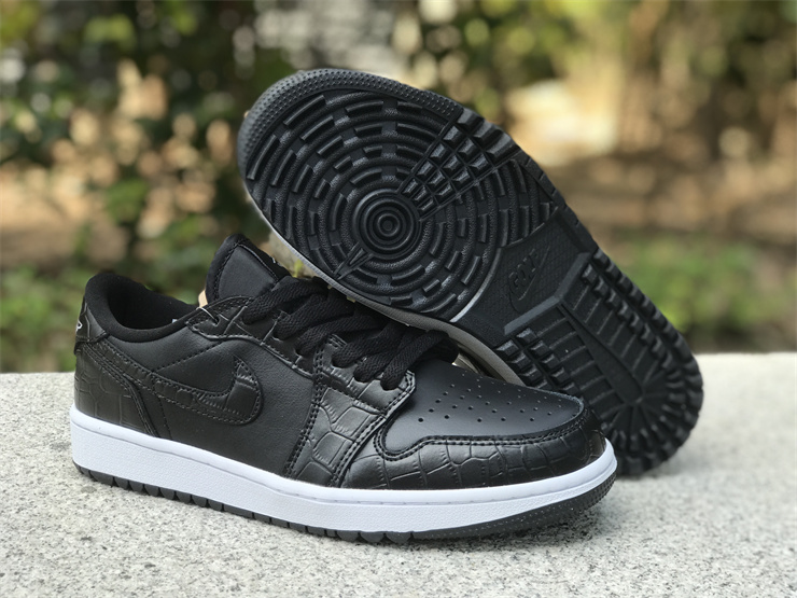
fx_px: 1312
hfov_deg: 33.8
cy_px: 299
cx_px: 398
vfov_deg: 25.7
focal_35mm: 57
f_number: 2.8
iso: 20
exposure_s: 1/161
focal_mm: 6.6
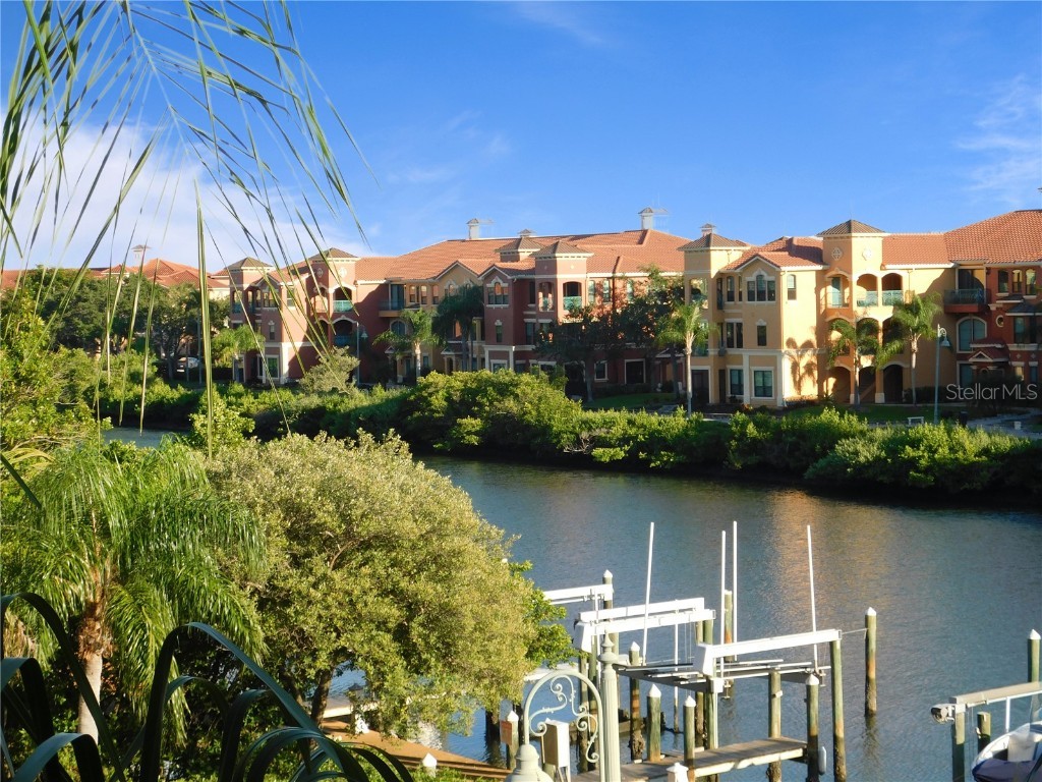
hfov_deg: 27.4
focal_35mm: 71
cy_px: 391
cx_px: 521
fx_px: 2137
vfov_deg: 20.7
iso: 125
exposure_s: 1/400
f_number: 4.3
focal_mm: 12.6
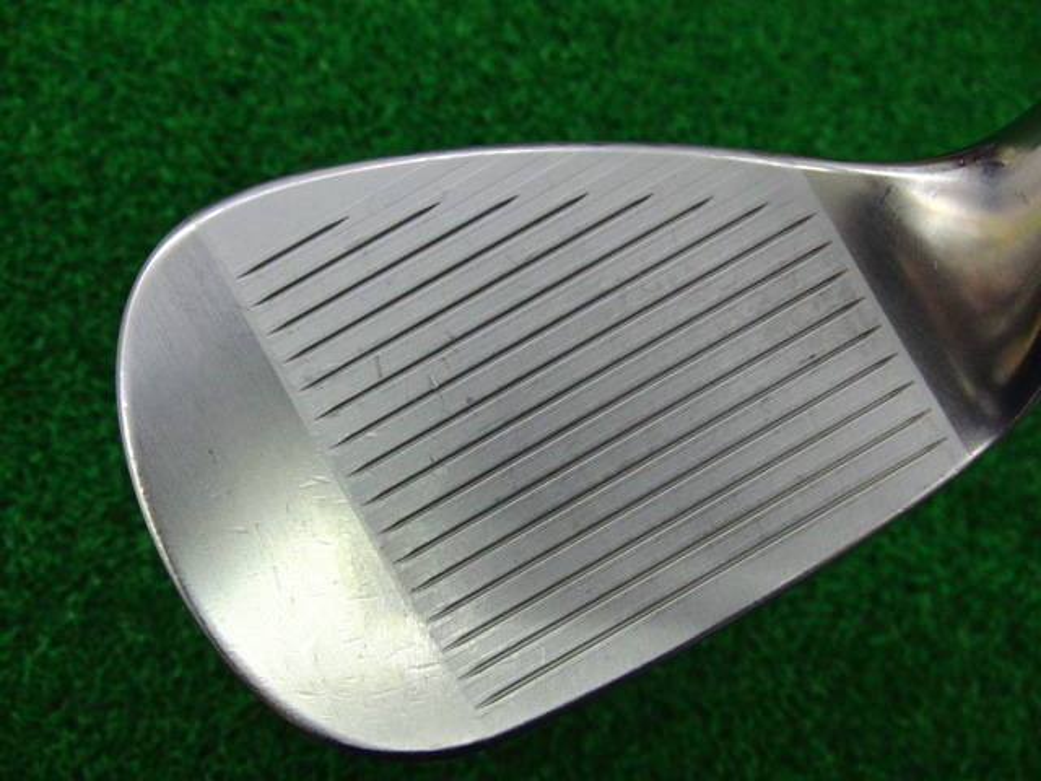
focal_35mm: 37
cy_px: 390
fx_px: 1113
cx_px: 520
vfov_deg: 38.7
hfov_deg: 50.1
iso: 400
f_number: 3.6
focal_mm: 6.42
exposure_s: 1/60
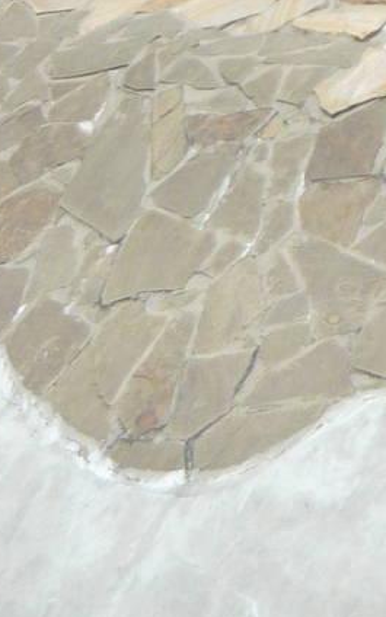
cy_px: -224
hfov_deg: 9.5
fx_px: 2222
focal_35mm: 132
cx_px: 654
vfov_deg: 15.0
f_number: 2.8
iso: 100
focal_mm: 5.5
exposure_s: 1/500
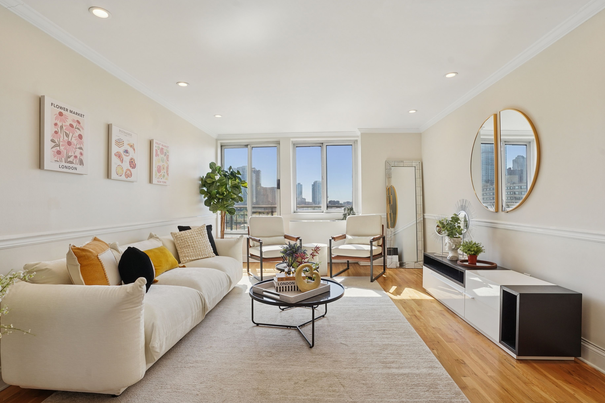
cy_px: 202
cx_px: 298
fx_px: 286
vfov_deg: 70.4
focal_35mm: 17
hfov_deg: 93.3
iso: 500
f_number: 8
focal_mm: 16
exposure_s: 1/200
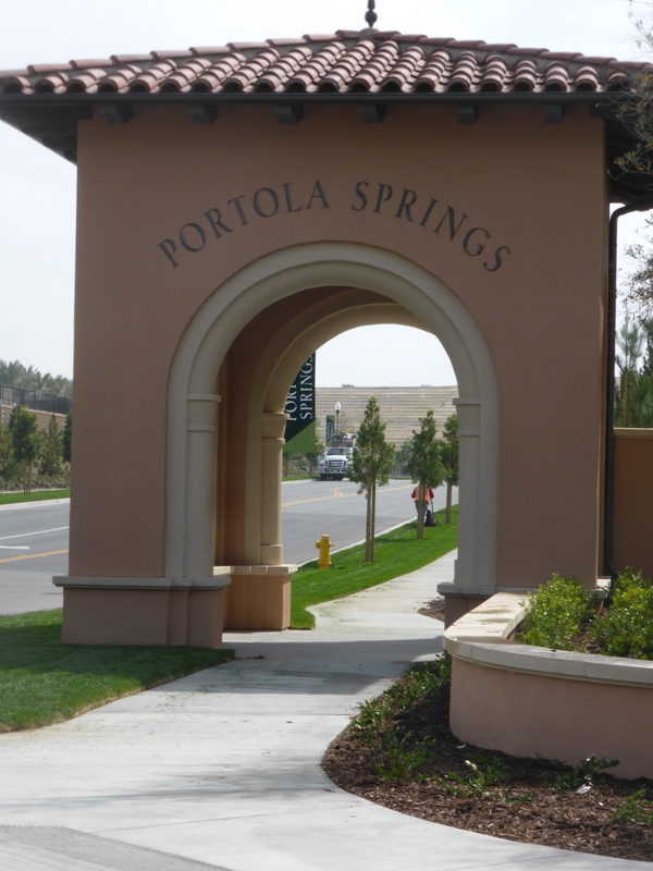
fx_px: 2264
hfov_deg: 16.4
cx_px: 326
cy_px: 436
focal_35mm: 90
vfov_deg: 21.8
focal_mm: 16.1
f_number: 5.2
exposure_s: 1/500
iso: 100
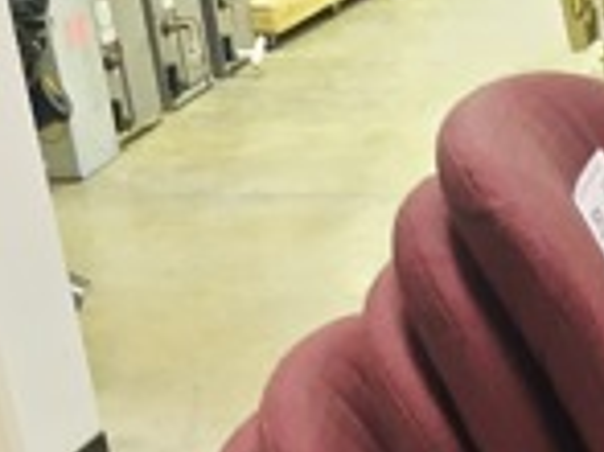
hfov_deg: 17.7
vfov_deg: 12.6
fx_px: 1813
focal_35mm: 104
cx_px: 789
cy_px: 871
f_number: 2
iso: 500
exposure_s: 1/24
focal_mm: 4.6
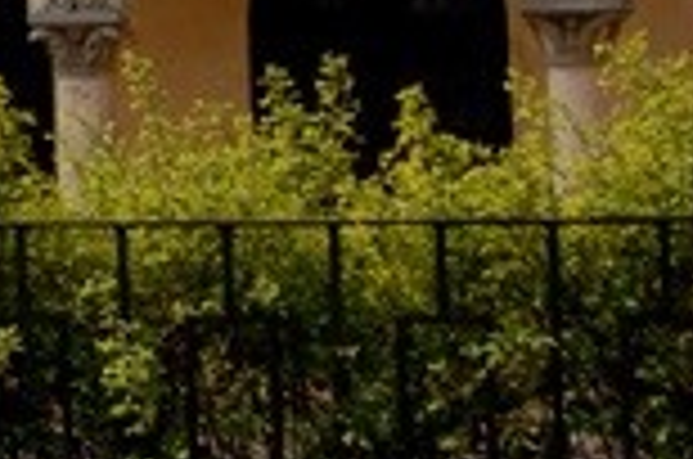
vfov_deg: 6.1
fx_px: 4188
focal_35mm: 218
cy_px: -423
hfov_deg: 8.7
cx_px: -932
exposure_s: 1/400
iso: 400
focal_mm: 28
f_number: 10
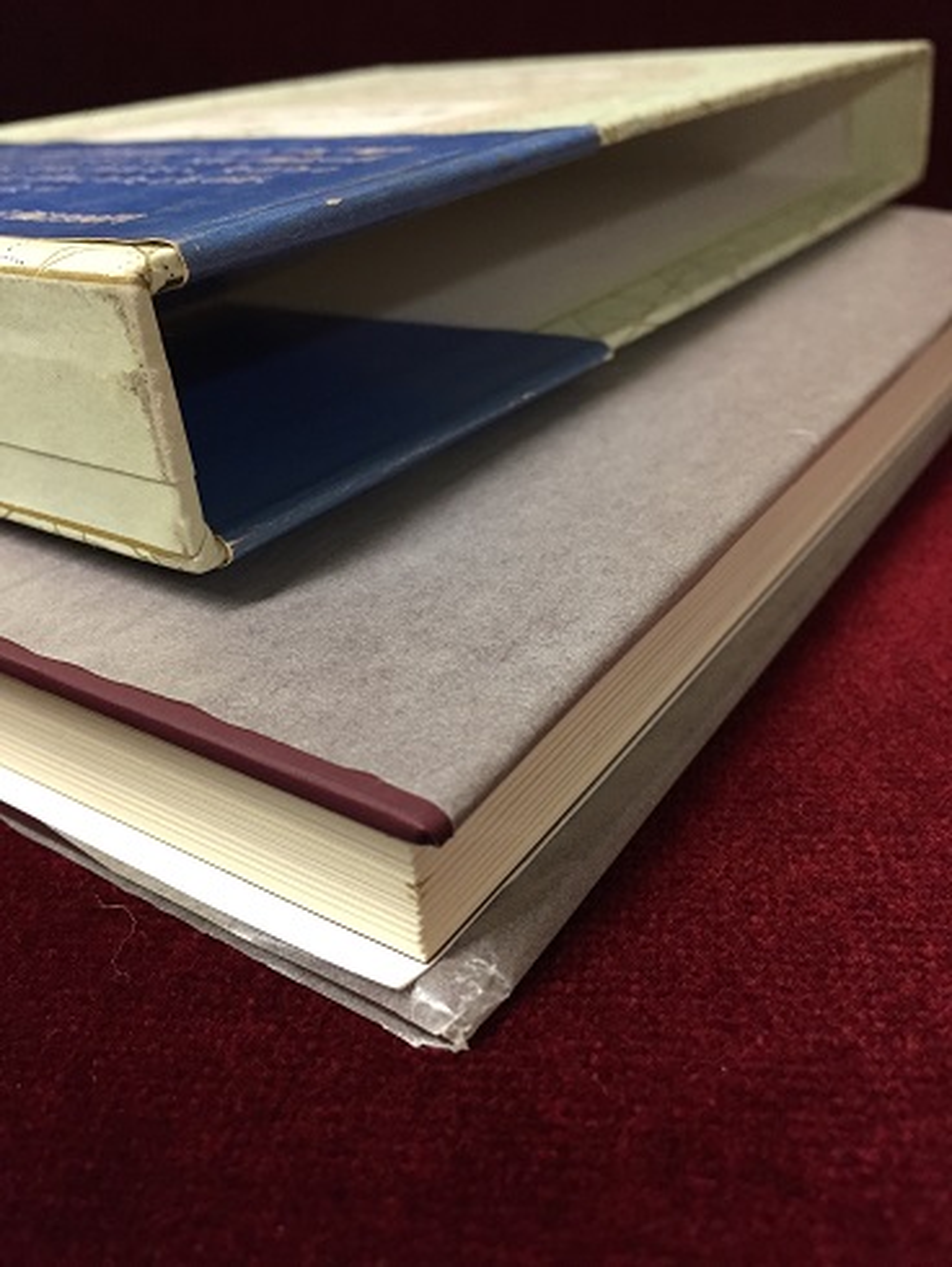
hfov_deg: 48.3
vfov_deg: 61.6
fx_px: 1062
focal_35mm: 29
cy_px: 634
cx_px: 476
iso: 250
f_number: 2.2
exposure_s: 1/33
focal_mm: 4.15
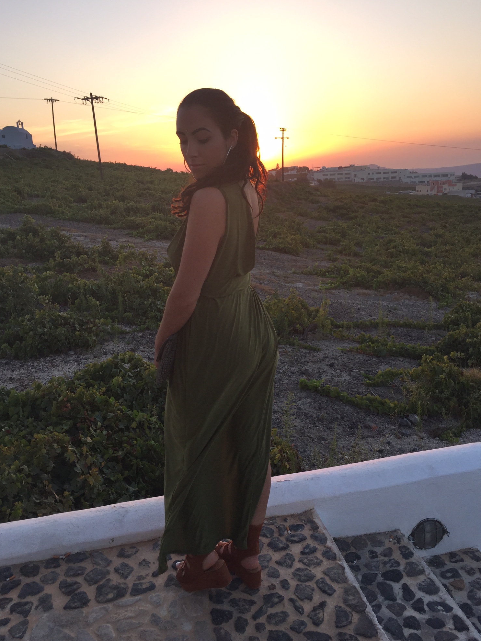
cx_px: 239
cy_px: 329
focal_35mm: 30
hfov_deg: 46.8
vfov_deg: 60.0
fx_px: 556
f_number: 2.2
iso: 32
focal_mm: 4.15
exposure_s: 1/264
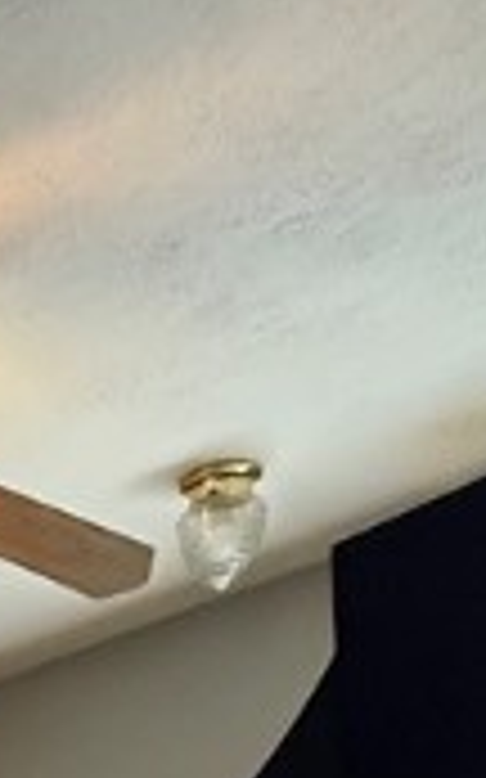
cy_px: 1241
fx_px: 1400
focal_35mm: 66
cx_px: -500
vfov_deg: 23.3
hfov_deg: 15.5
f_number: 2.2
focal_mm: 2.22
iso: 800
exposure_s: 1/60
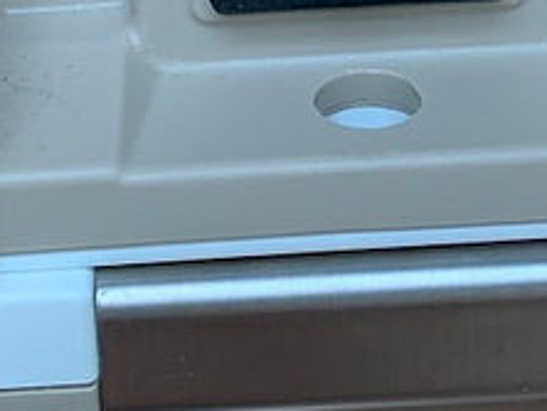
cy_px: -379
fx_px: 1851
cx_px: 313
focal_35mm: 117
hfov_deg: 16.8
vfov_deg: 11.6
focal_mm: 4.25
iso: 125
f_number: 1.8
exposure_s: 1/60
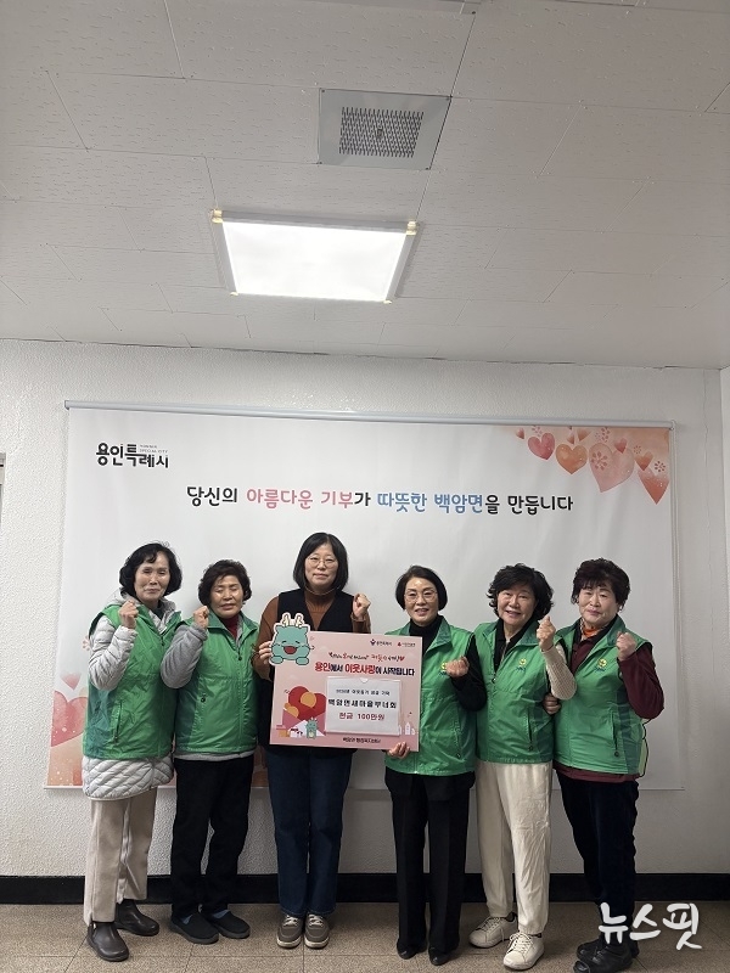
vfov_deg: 67.3
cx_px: 365
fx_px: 731
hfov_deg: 53.1
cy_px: 486
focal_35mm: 26
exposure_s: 1/159
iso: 125
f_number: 1.6
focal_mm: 5.96
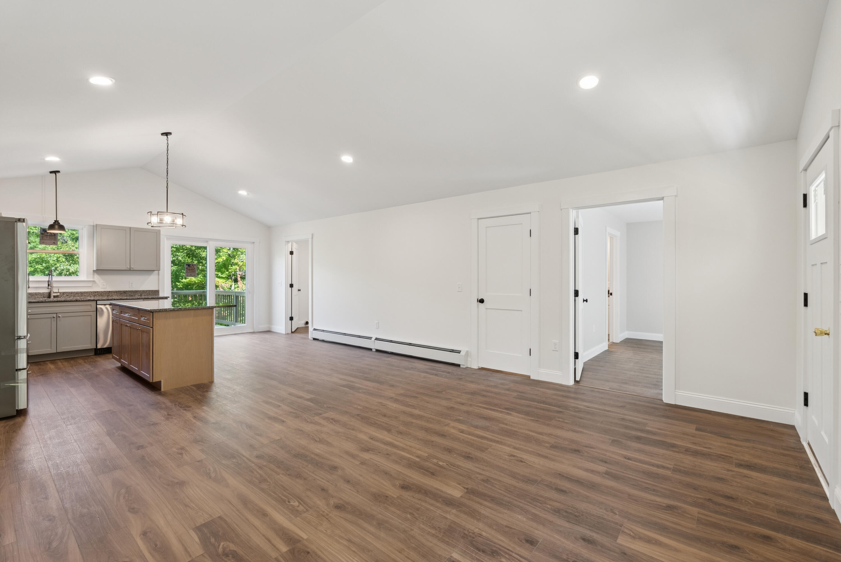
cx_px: 420
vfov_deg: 73.8
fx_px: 374
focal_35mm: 16
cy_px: 281
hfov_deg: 96.7
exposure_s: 1/13
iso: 320
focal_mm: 16
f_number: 7.1
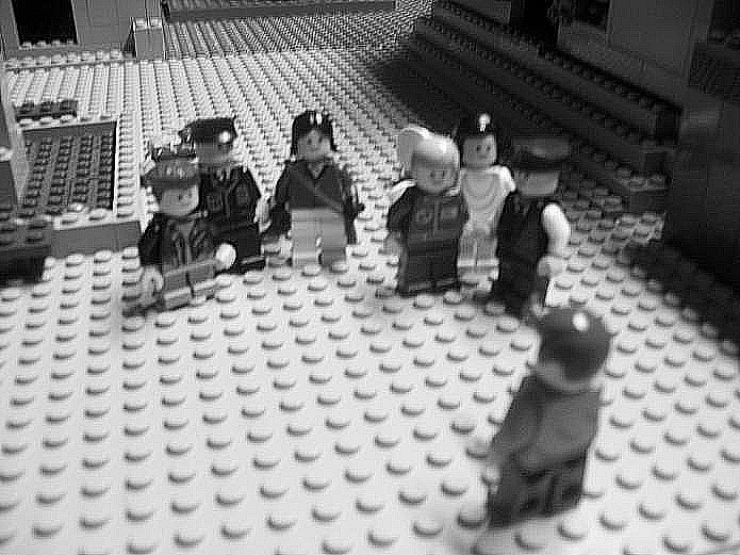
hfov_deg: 51.4
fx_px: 769
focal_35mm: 36
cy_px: 278
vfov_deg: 39.6
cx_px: 370
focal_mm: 6
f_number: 2.7
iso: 64
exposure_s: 1/6
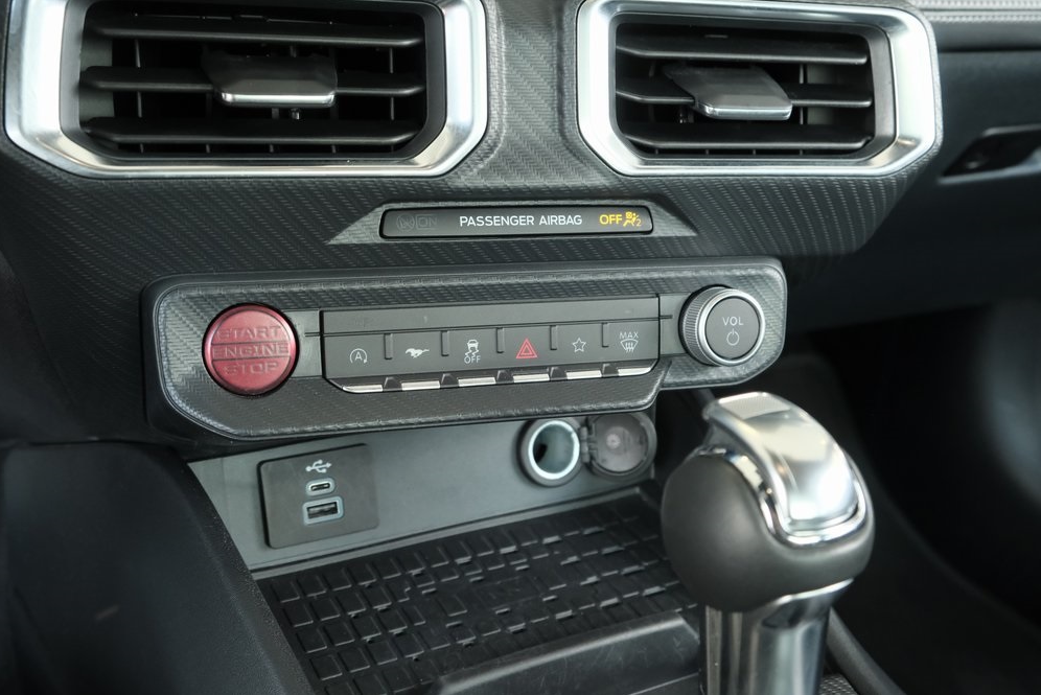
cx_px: 514
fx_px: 1070
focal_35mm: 37
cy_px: 339
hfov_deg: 51.9
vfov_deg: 36.0
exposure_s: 1/180
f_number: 5
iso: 3200
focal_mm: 24.3
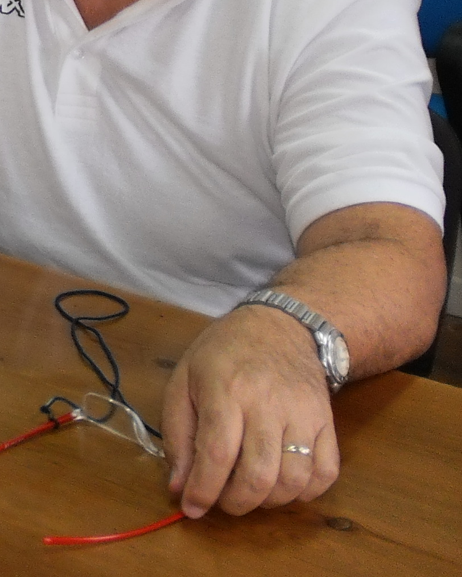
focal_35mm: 113
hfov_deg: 12.7
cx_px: -287
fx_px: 1931
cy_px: -69
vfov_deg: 16.5
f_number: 3.1
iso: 125
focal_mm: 6.3
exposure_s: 1/30
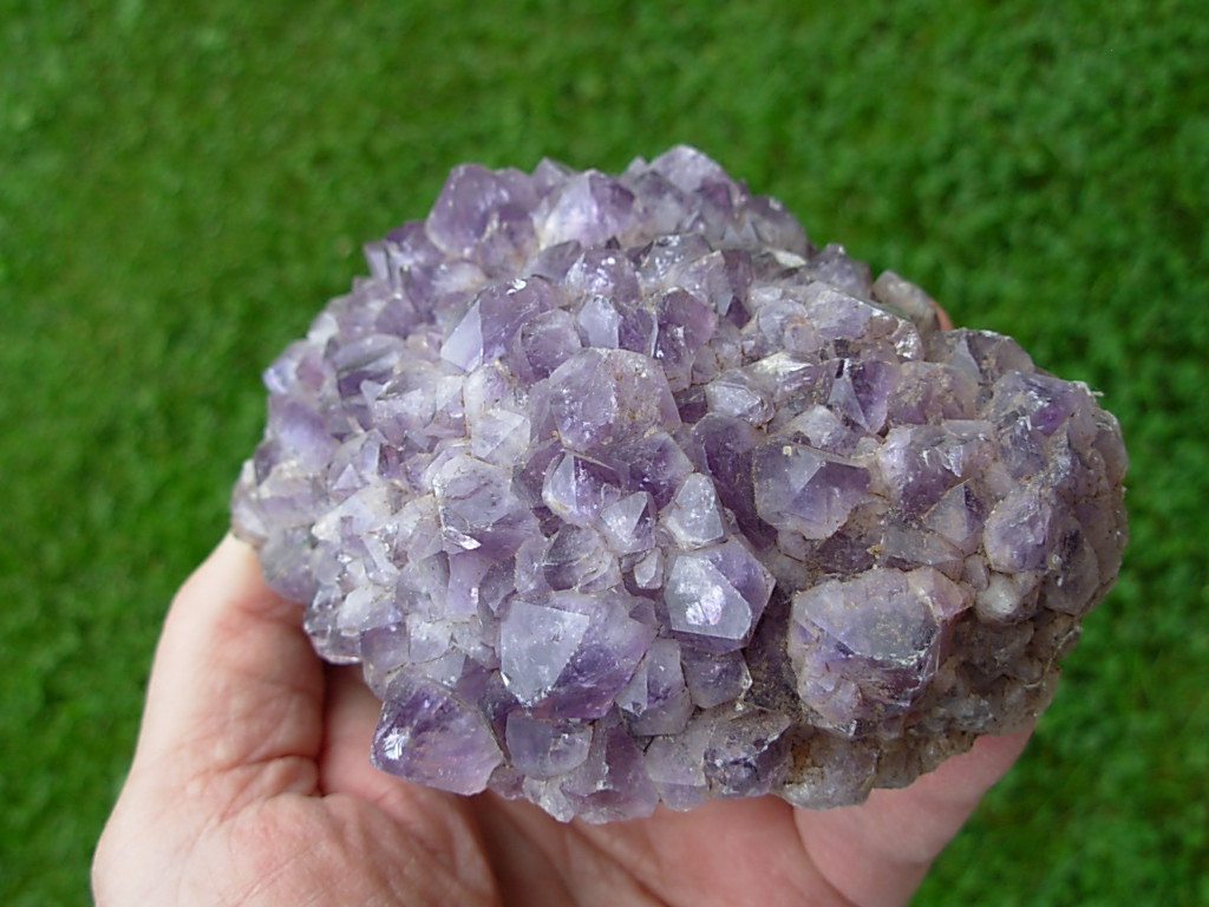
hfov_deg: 49.0
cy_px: 454
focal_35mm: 38
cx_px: 604
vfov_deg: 37.7
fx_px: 1327
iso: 50
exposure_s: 1/362
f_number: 2.9
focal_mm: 6.3
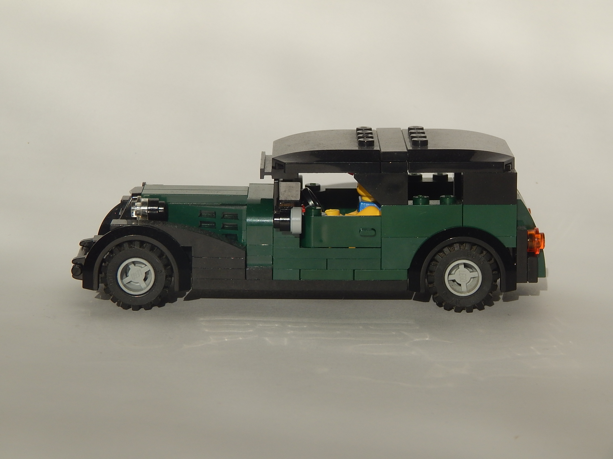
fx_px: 2338
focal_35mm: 132
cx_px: 306
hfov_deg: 14.9
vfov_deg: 11.2
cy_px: 230
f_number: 4.8
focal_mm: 23.4
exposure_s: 1/1500
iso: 125
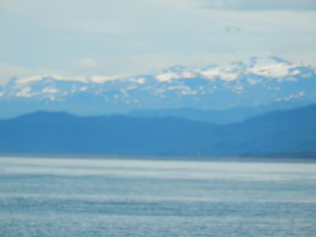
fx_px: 3496
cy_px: 118
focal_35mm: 383
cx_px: 158
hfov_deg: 5.2
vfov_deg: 3.9
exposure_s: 1/640
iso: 125
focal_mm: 68.7
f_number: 6.2
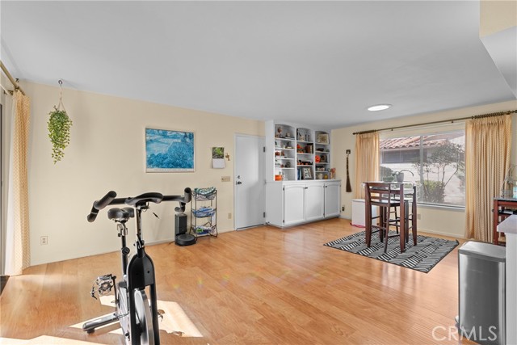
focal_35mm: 16
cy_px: 172
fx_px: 230
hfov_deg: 96.7
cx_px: 258
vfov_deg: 73.8
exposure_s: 1/10
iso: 1000
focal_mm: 16
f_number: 8
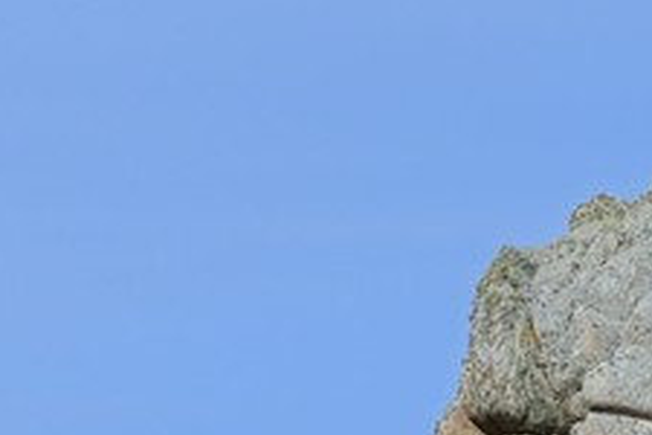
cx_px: 2301
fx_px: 19975
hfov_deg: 1.9
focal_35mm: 1103
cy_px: 725
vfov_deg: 1.2
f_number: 11
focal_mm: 155
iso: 200
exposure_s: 1/250
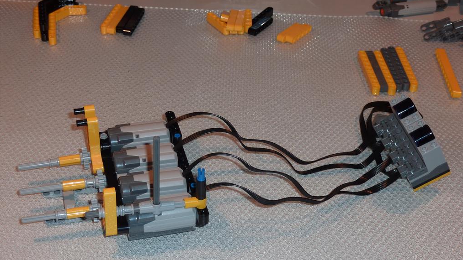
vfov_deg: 18.5
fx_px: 798
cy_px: 143
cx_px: 233
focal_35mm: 65
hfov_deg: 32.4
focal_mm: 9.7
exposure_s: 1/30
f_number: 3.9
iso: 100
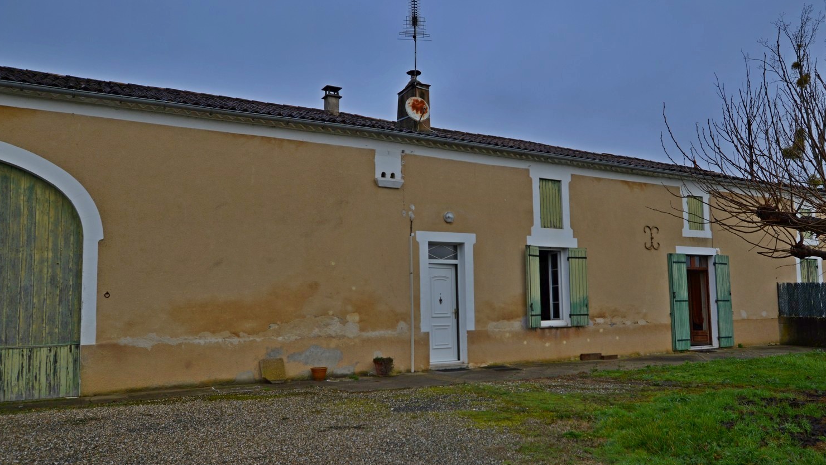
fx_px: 627
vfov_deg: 40.6
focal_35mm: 29
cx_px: 470
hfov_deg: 66.4
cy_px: 260
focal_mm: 15
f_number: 5.6
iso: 100
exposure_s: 1/125
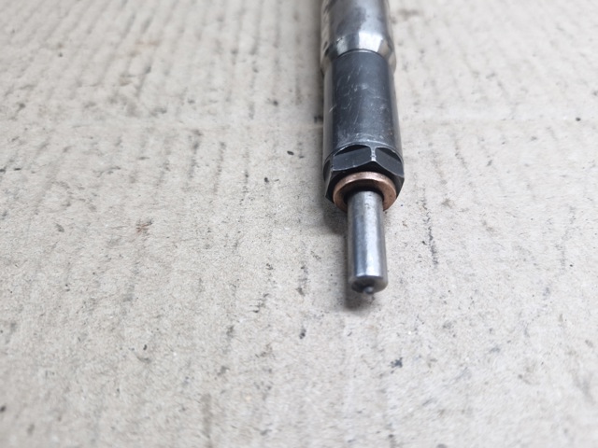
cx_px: 299
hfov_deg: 73.9
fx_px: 397
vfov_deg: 58.9
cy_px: 224
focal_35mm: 23
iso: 50
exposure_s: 1/137
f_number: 1.8
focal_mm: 5.54
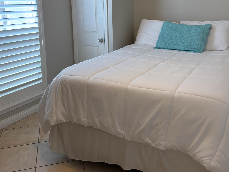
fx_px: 238
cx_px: 119
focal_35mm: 36
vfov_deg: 38.7
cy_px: 44
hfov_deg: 51.3
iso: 160
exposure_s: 1/148
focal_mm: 6.76
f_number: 1.78
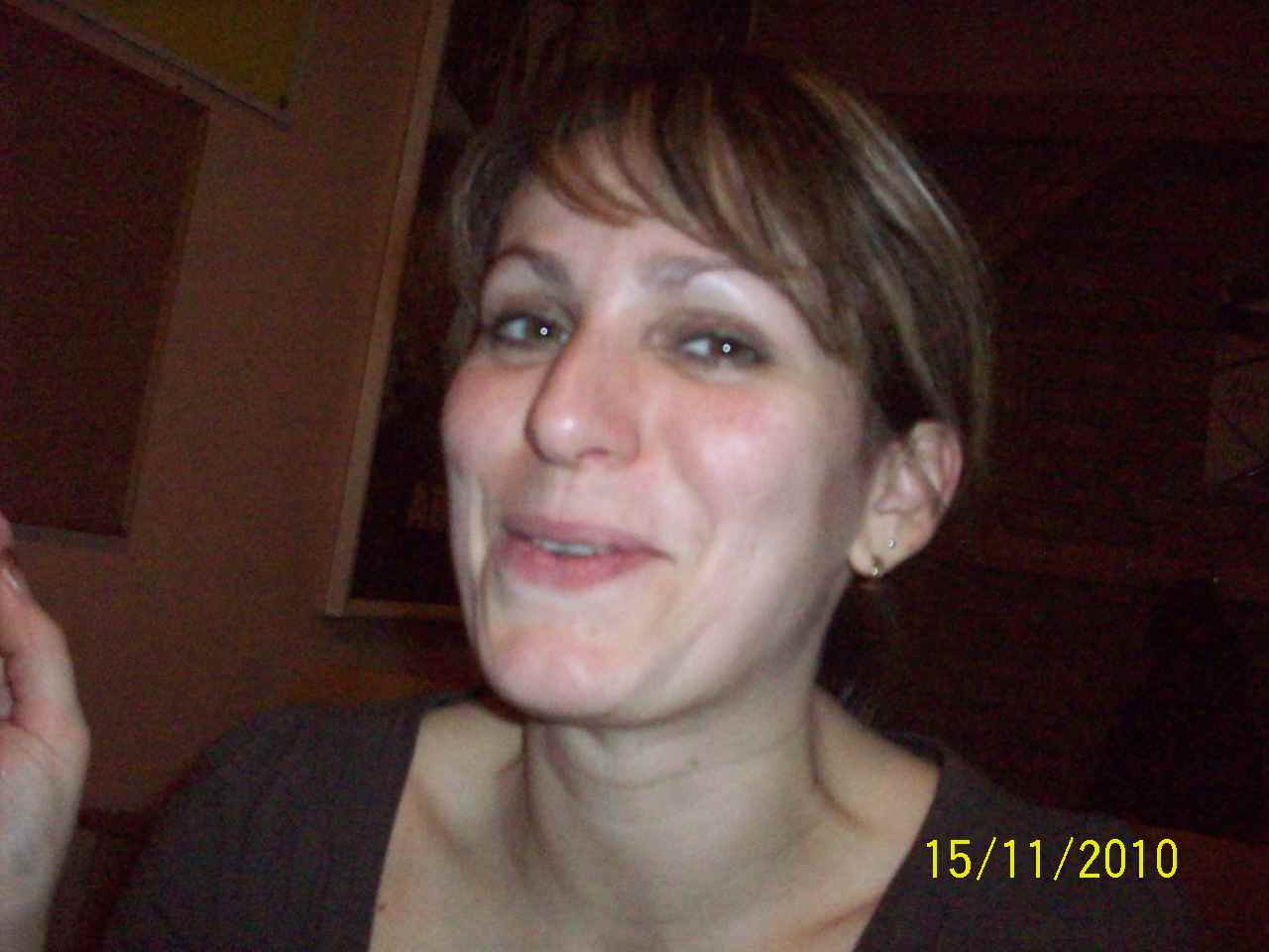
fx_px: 1356
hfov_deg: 50.1
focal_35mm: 37
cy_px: 476
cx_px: 634
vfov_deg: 38.7
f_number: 2.8
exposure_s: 1/128
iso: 800
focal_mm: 6.2
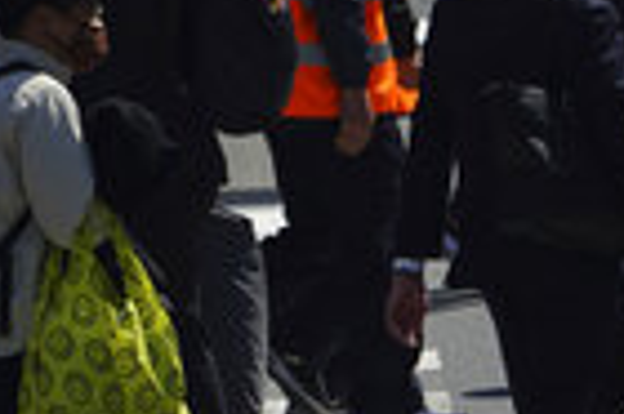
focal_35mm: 1467
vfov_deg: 0.9
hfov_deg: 1.4
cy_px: 154
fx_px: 25398
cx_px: 972
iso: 125
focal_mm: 400
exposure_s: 1/1000
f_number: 5.6
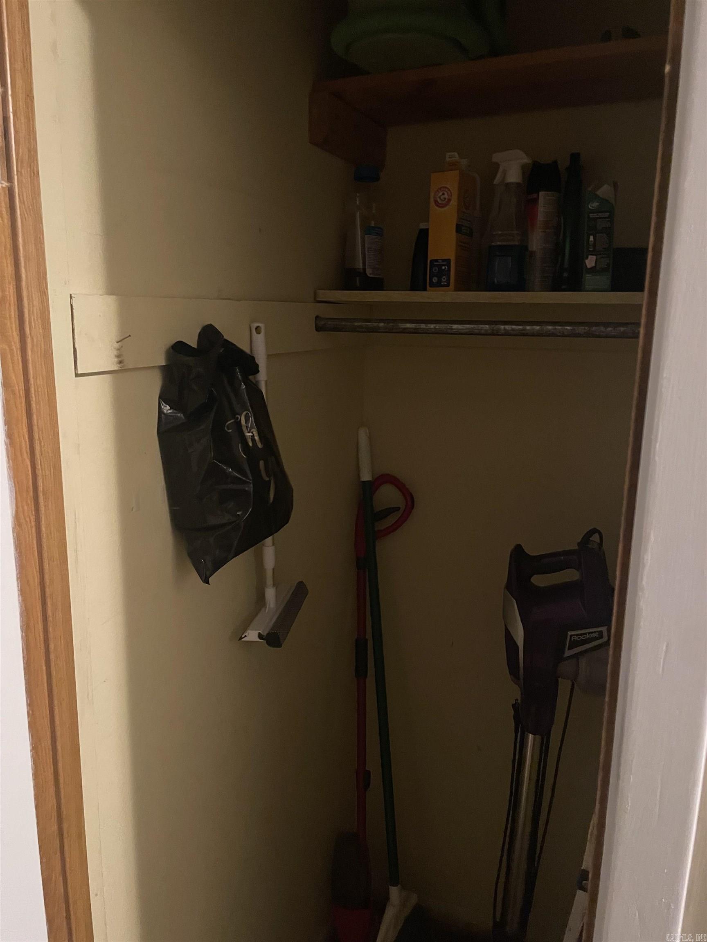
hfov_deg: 53.1
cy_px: 471
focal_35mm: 26
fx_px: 708
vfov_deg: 67.3
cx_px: 354
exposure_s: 1/30
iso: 1000
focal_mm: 4.2
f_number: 1.6
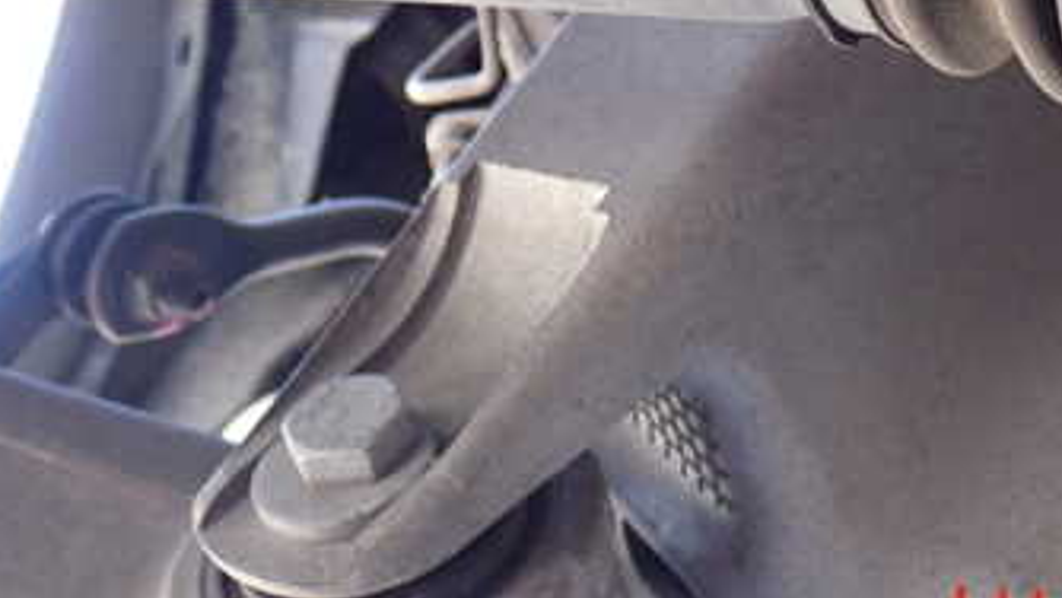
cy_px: -57
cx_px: 719
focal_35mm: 92
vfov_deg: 12.9
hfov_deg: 23.0
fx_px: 2591
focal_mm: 8.4
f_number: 3.1
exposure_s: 1/50
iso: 320
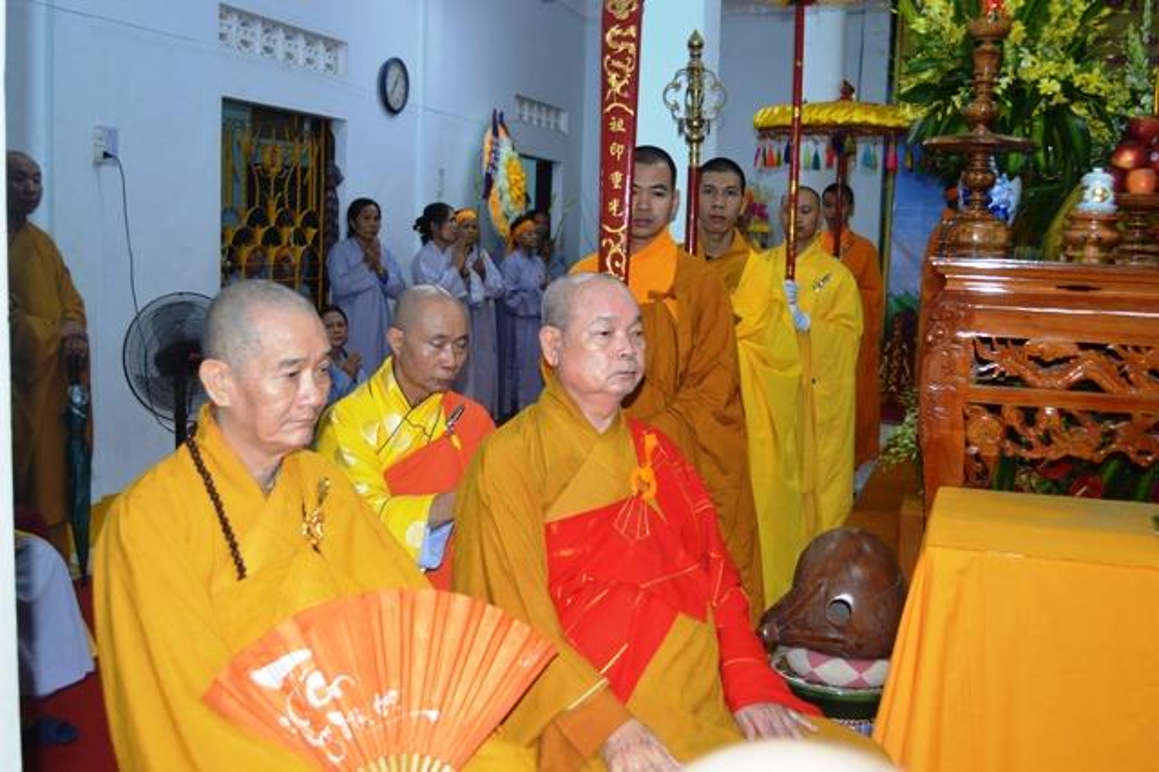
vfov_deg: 36.8
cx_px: 580
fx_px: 1158
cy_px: 386
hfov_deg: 53.2
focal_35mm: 36
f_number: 4
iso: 1100
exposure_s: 1/60
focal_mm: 24
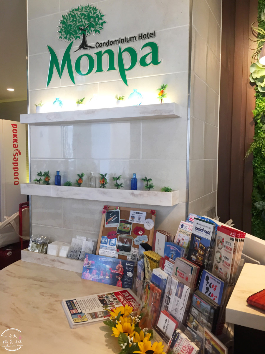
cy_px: 177
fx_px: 296
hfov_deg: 48.2
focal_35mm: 29
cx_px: 132
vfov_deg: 61.7
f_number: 2.2
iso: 32
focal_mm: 4.15
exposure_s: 1/30
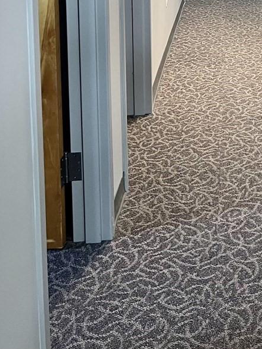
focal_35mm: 68
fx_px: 686
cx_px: 304
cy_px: -71
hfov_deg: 20.4
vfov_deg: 25.6
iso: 160
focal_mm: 5.7
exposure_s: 1/60
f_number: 1.5
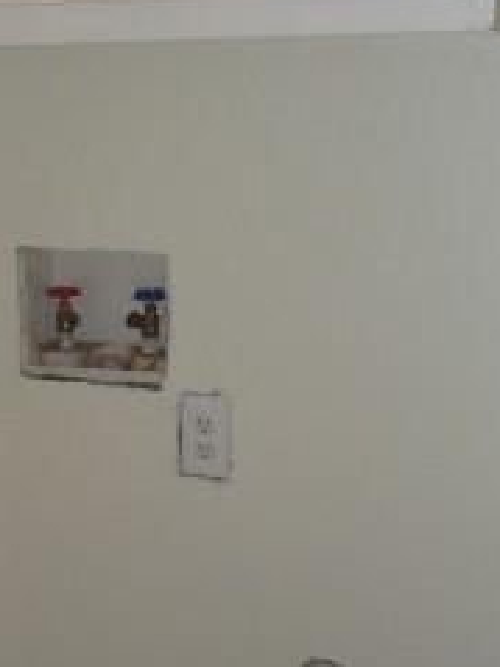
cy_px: 276
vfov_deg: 26.0
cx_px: 131
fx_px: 1446
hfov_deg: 19.5
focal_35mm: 75
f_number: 3.3
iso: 100
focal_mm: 4.7
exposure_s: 1/30
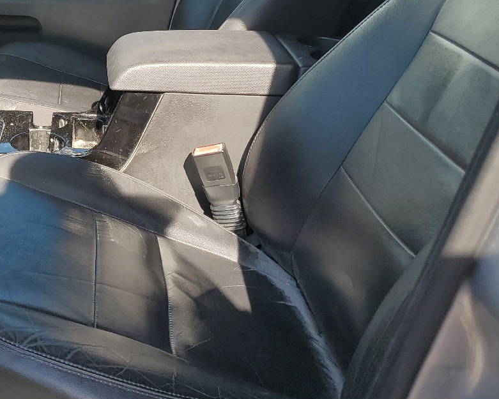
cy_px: 96
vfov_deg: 28.7
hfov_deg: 33.1
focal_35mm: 52
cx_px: 5
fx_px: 768
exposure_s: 1/667
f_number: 1.5
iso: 50
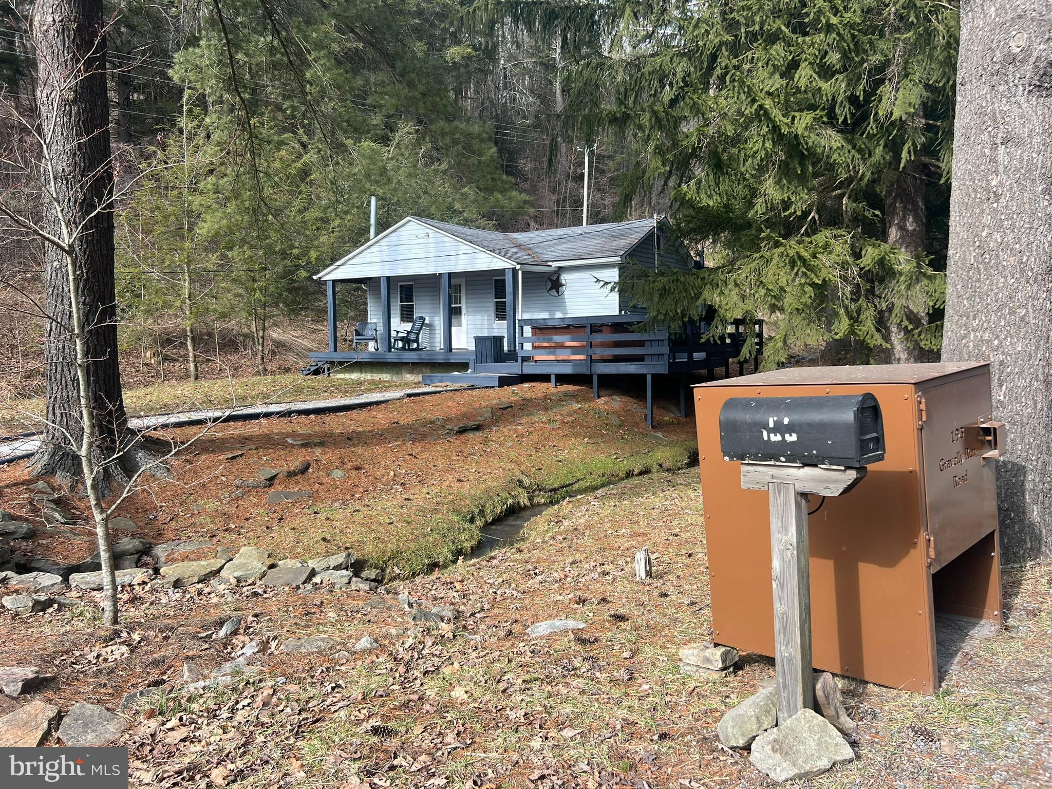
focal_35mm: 26
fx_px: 790
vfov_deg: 53.1
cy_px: 394
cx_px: 526
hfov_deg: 67.3
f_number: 1.5
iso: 50
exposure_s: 1/887
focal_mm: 5.7
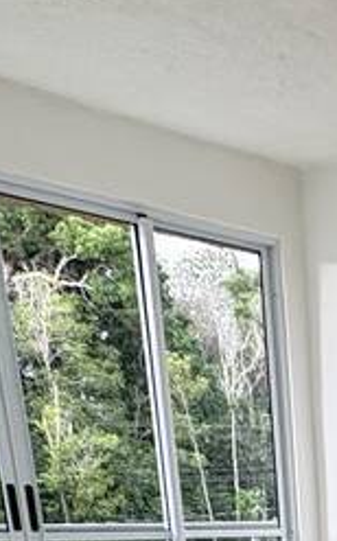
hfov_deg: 16.0
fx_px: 957
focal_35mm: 65
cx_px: 654
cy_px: 819
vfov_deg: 24.3
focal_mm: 2.22
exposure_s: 1/71
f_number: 2.2
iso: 250
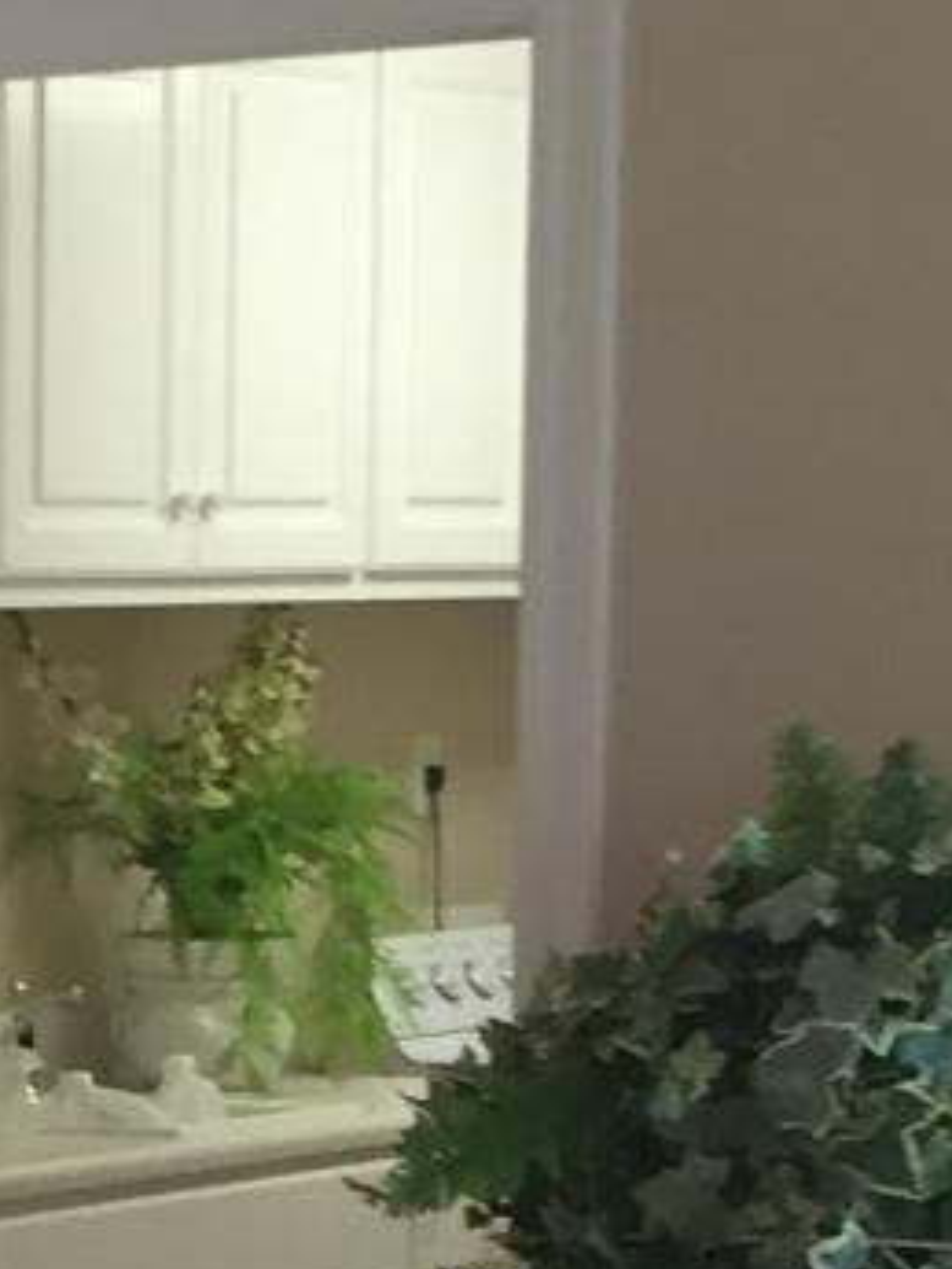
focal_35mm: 168
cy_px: 1938
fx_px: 6157
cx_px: -665
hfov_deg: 8.6
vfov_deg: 11.3
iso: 64
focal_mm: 4.15
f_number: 2.2
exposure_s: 1/30
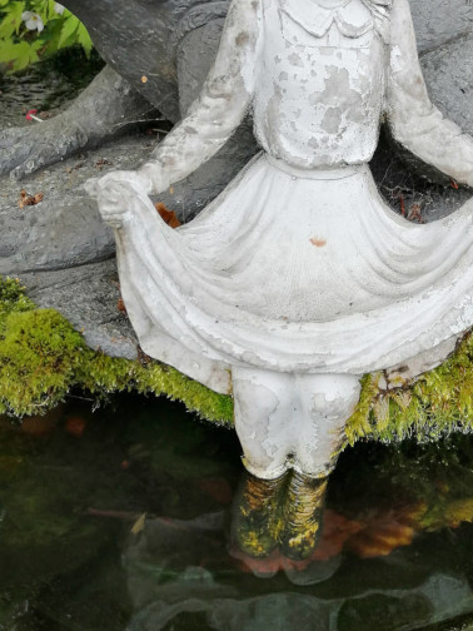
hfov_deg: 28.7
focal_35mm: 50
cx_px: 348
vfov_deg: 37.9
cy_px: 226
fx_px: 911
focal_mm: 3.95
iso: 50
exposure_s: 1/223
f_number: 1.8
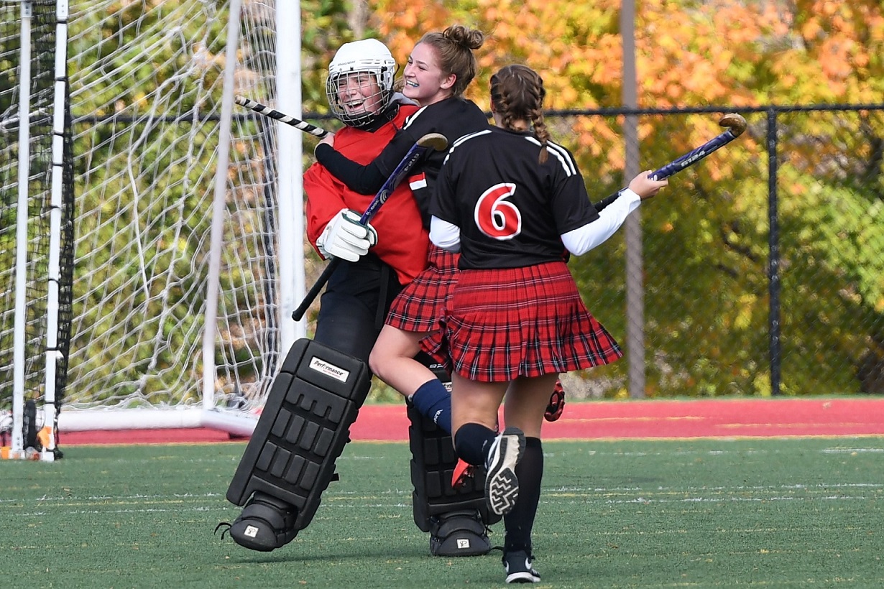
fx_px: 7366
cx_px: 442
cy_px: 294
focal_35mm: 300
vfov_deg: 4.6
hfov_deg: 6.9
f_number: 4
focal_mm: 200
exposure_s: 1/1000
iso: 160
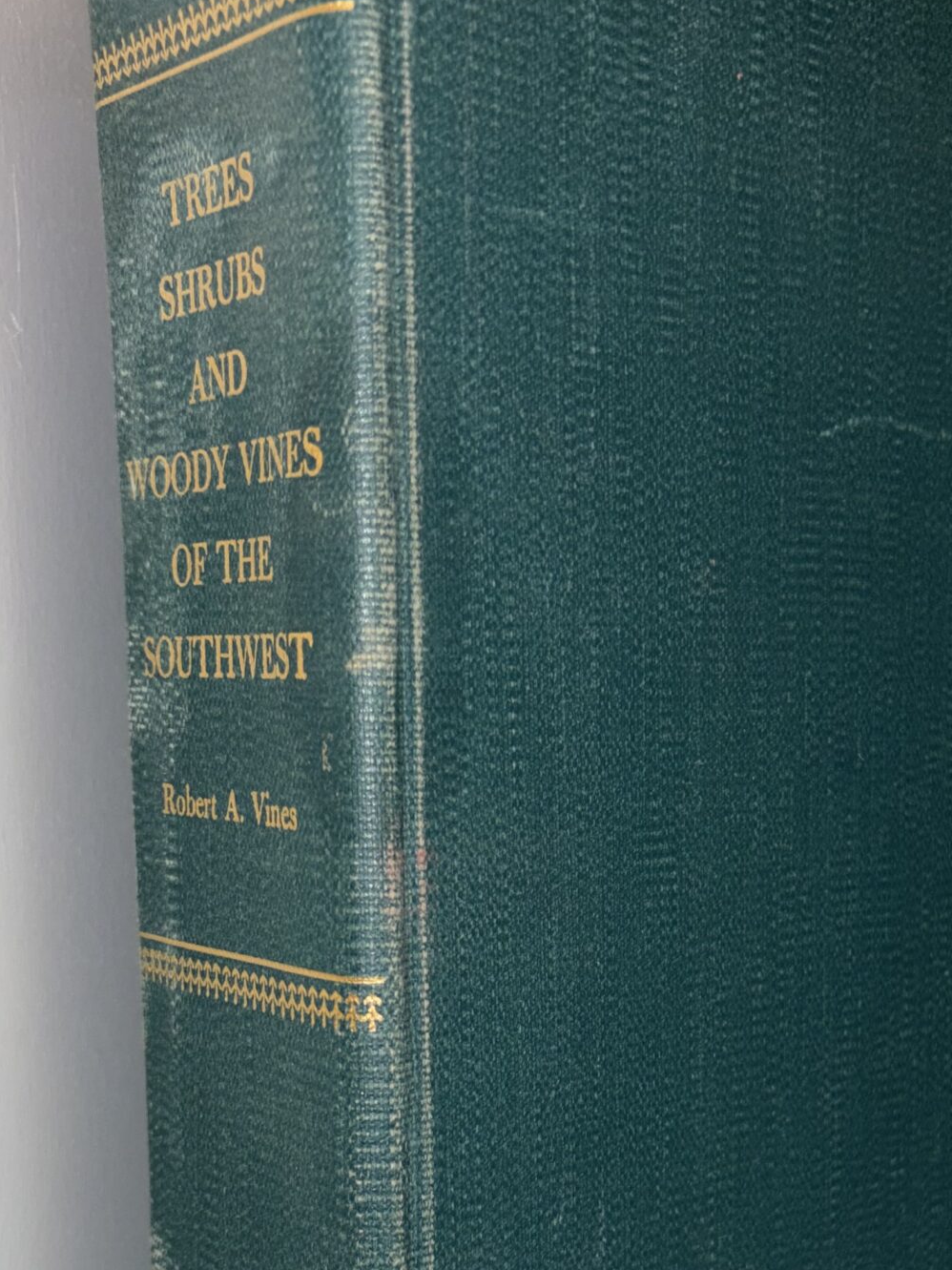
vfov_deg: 37.4
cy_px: 935
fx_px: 1834
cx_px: 731
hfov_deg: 28.6
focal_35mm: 50
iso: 64
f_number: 1.6
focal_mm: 5.96
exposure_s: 1/21
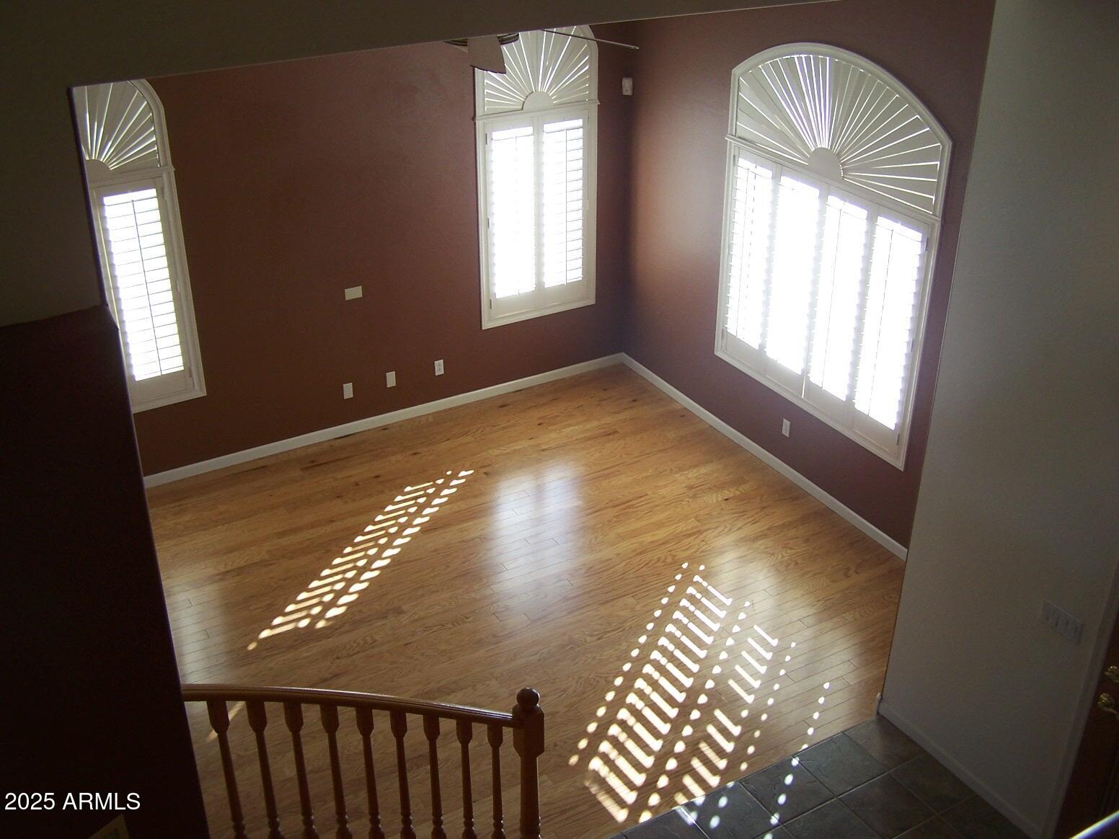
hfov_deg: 49.0
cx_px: 560
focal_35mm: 38
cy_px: 420
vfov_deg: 37.7
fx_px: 1228
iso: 80
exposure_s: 1/60
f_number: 2.8
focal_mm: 6.3
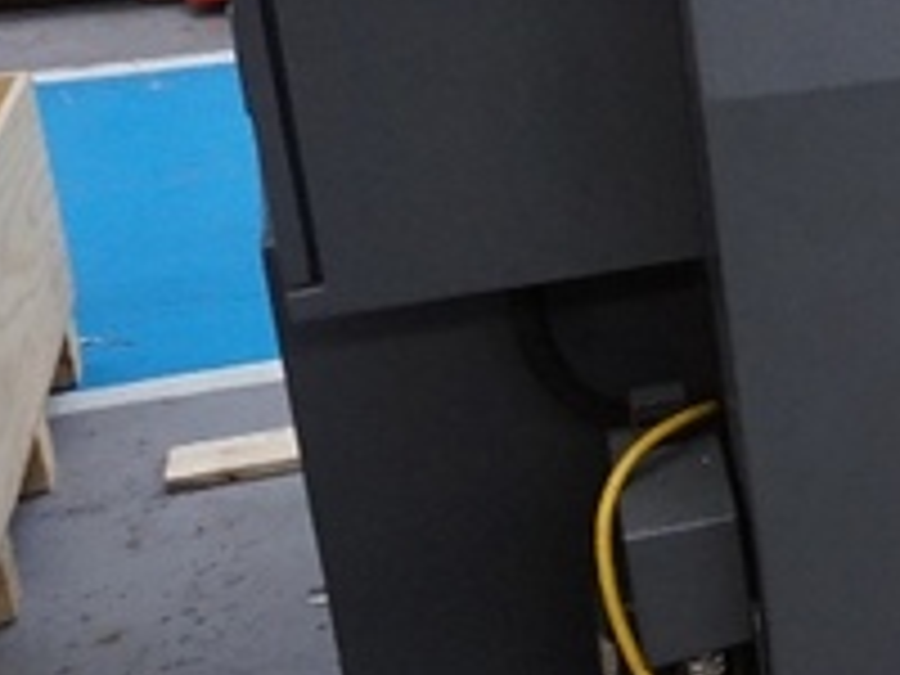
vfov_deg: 17.5
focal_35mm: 83
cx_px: 1602
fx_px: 2158
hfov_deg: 18.6
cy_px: 36
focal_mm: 16
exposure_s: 1/160
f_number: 3.5
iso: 2000
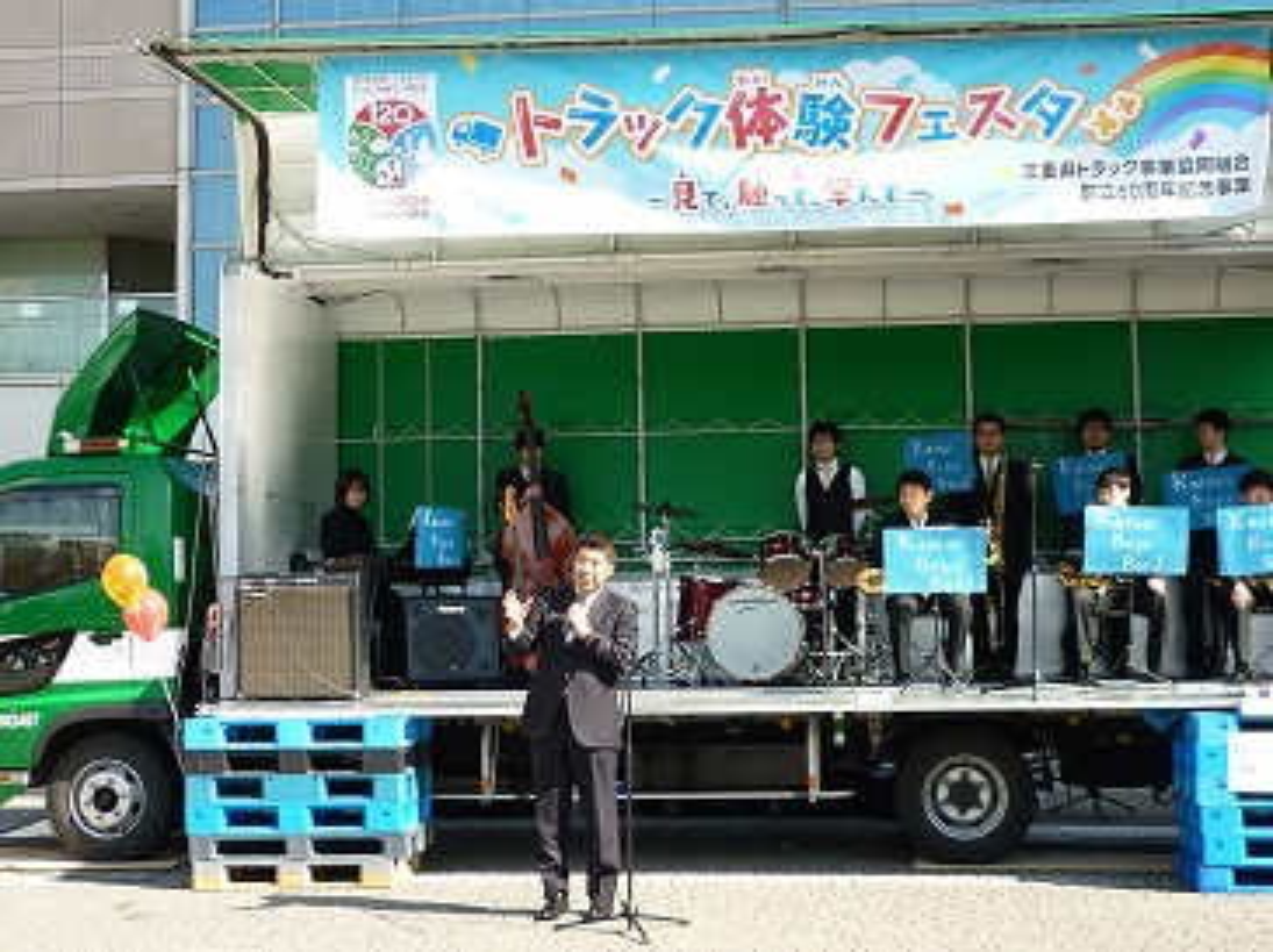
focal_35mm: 57
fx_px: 2094
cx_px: 636
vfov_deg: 25.6
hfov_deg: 33.8
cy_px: 476
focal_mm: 5.5
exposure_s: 1/400
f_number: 2.8
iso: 80
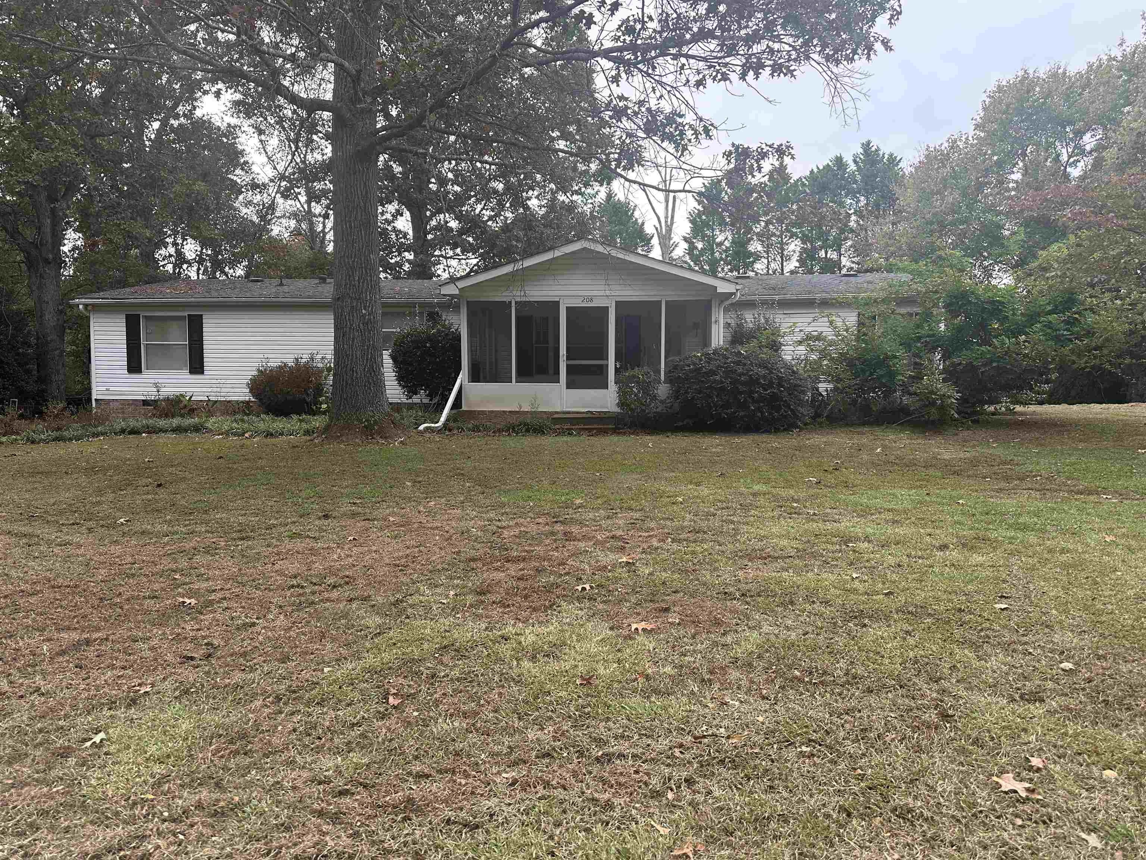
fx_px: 795
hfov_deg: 71.6
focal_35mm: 24
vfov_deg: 56.8
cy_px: 430
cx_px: 573
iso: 160
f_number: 1.78
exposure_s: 1/121
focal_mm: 6.86
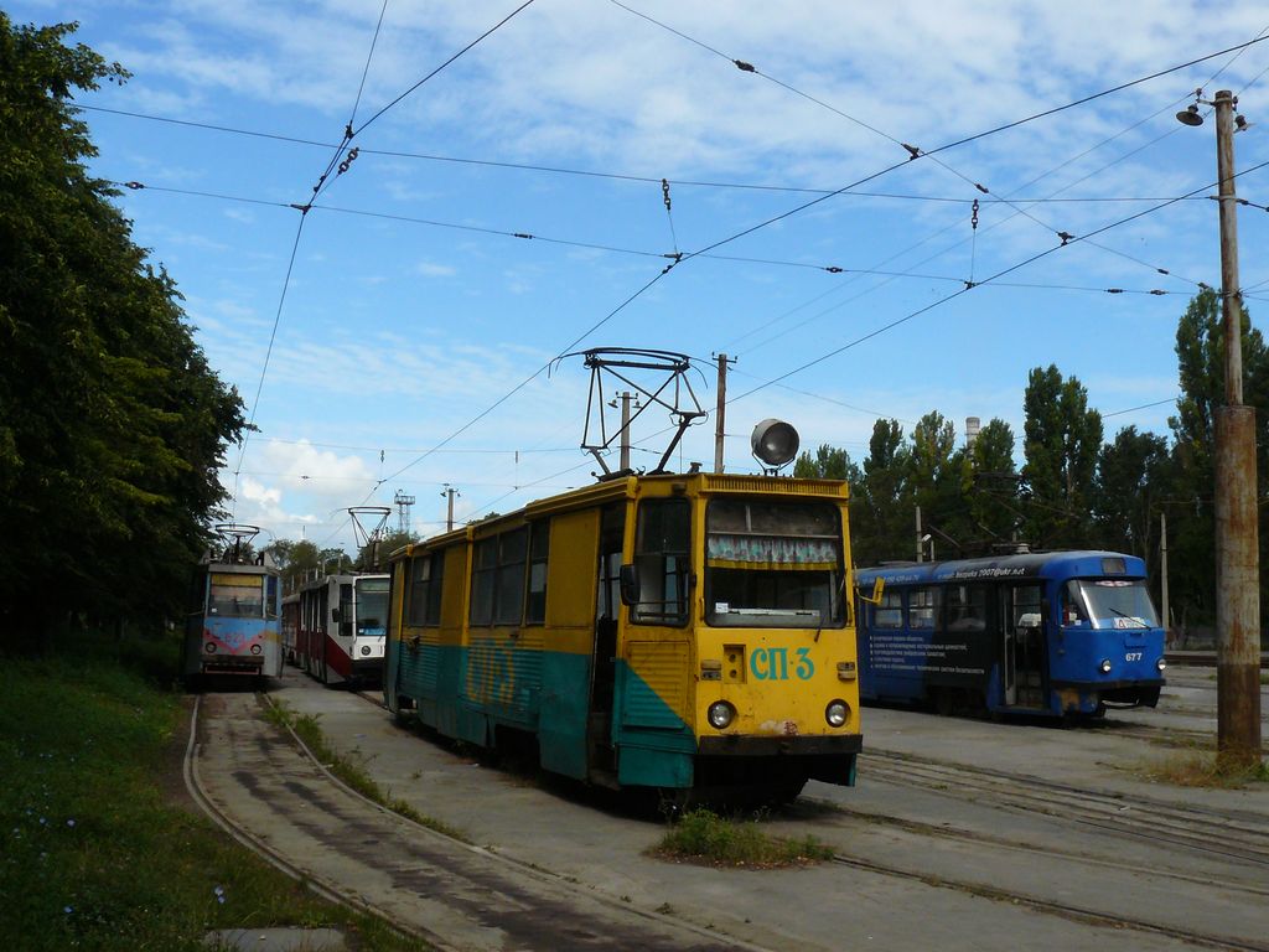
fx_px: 1320
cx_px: 634
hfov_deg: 51.4
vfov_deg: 39.7
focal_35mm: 36
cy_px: 476
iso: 200
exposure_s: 1/400
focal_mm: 6
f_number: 8
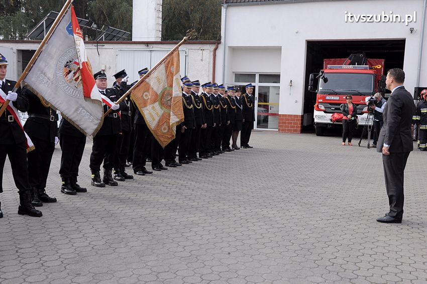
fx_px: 498
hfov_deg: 46.4
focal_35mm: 42
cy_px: 142
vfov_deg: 31.8
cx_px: 214
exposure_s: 1/320
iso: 500
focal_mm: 28
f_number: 9
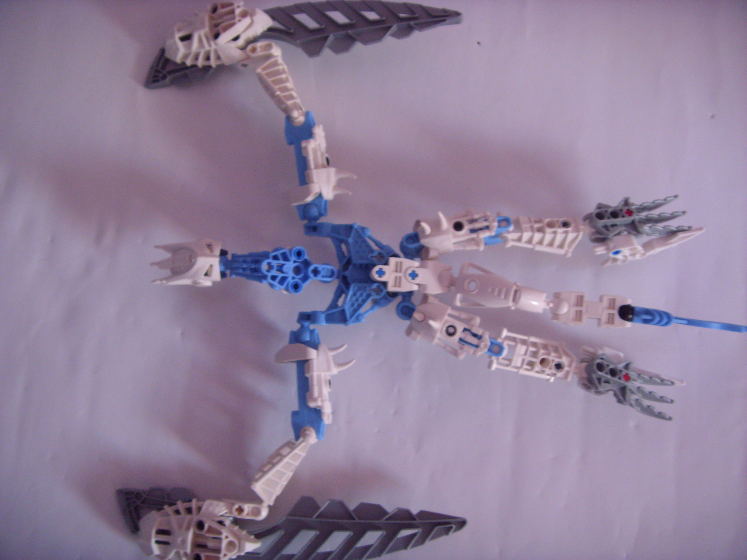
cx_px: 374
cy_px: 280
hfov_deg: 58.4
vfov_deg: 45.4
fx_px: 669
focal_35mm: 31
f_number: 3.5
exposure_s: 1/15
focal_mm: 6.3
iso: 300
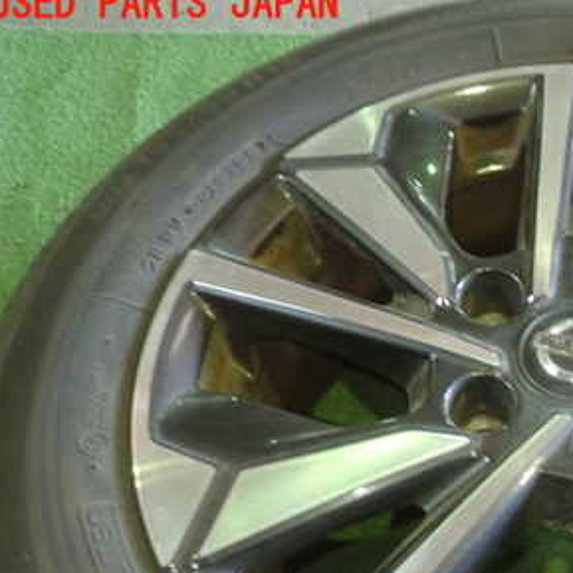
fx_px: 1030
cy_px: 426
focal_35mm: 55
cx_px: 573
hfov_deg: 29.1
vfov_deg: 30.6
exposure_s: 1/30
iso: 640
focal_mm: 5.4
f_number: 2.3
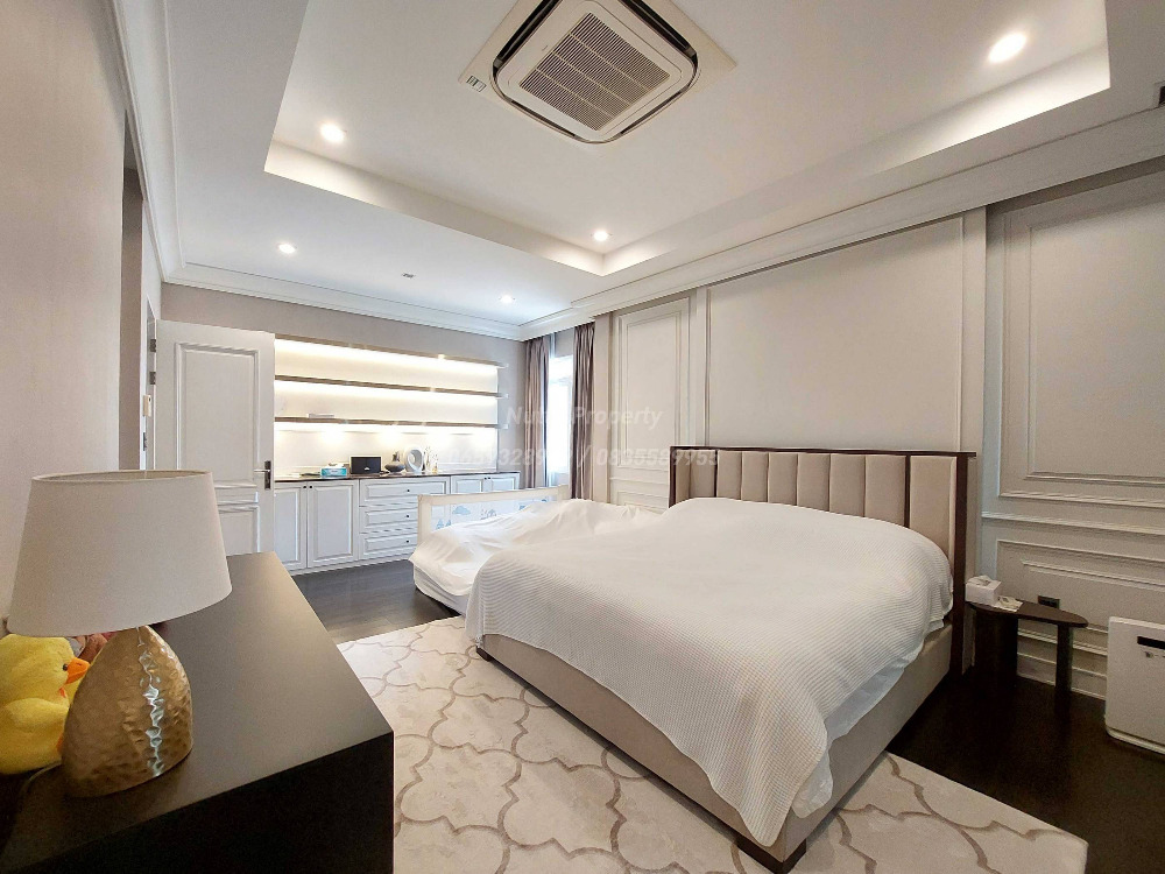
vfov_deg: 89.9
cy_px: 437
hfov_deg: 106.2
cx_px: 582
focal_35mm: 13
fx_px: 438
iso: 400
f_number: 2.2
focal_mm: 1.74
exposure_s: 1/33
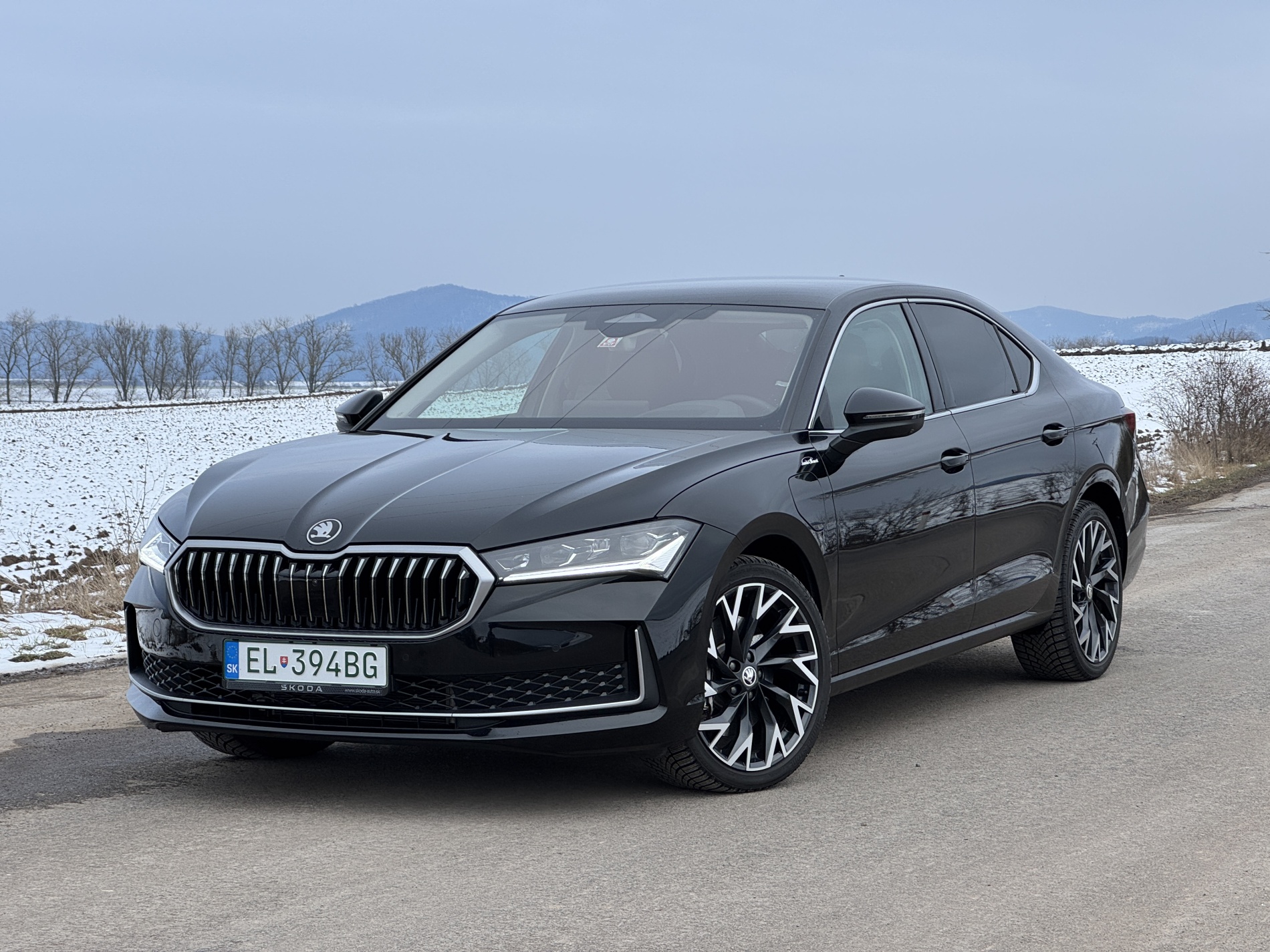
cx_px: 635
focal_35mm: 77
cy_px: 476
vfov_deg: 19.1
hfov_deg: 25.3
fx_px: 2825
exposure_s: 1/300
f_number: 2.8
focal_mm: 9
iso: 25
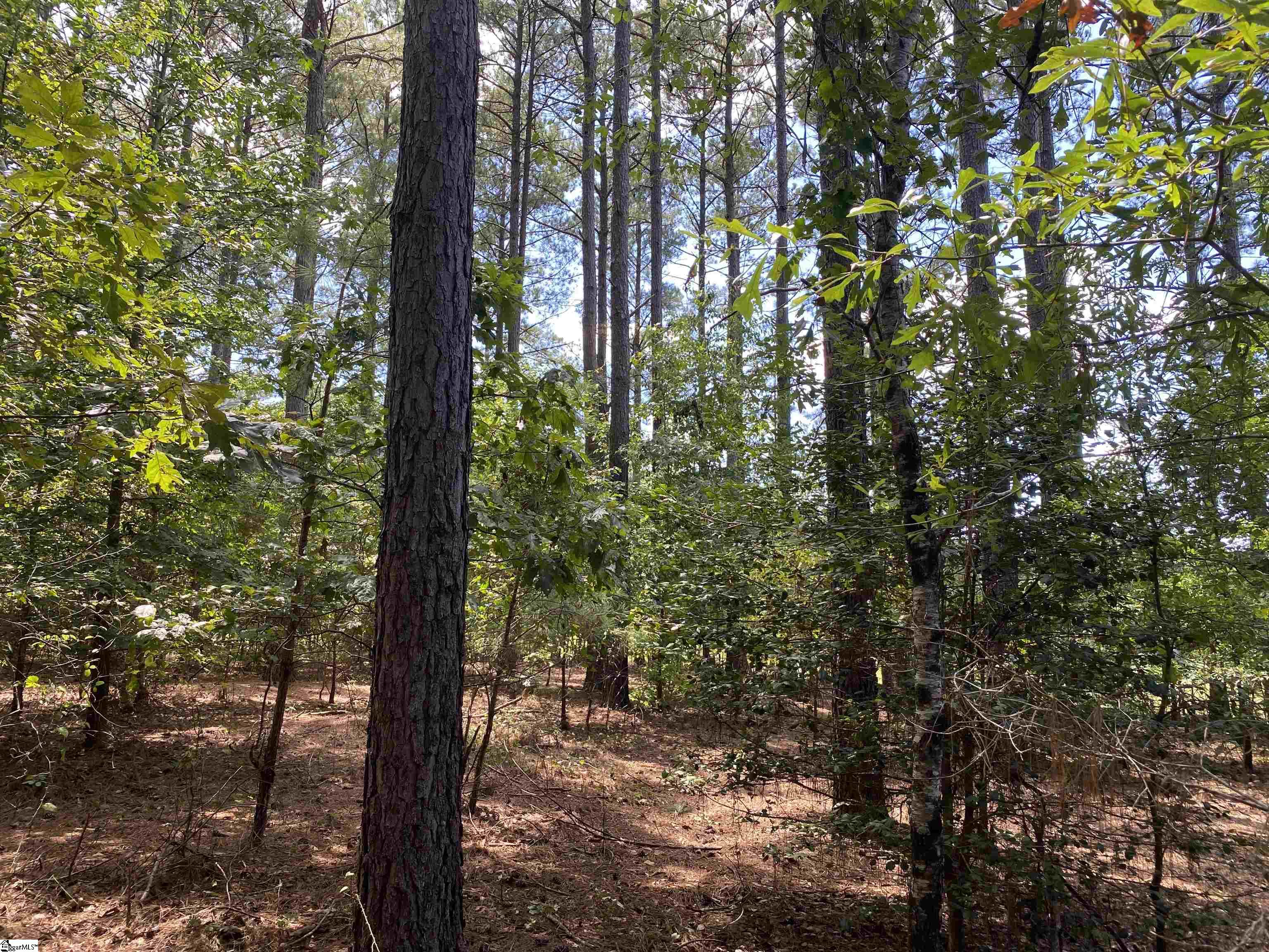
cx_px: 634
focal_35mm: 26
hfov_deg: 67.3
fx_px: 953
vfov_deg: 53.1
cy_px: 476
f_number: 1.8
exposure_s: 1/173
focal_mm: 4.25
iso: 32
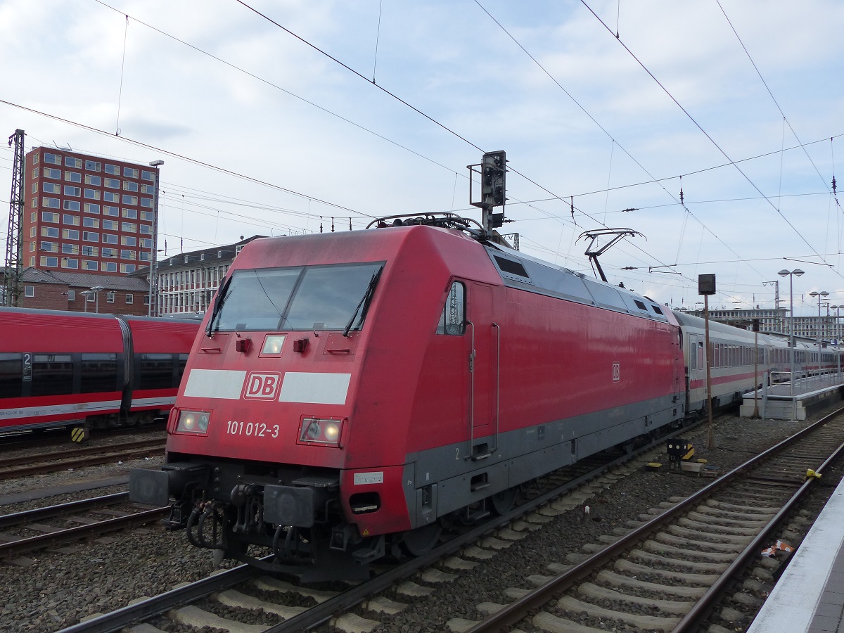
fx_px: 731
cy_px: 316
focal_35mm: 30
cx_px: 422
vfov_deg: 46.8
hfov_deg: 60.0
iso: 160
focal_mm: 5.5
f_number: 4
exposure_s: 1/800
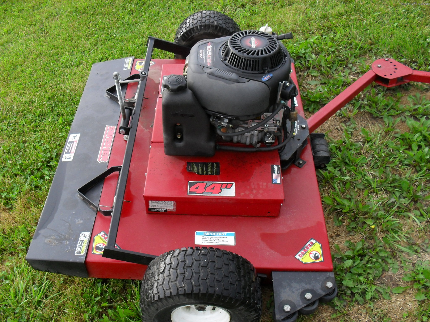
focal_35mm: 35
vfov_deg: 40.7
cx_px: 215
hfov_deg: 52.6
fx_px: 435
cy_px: 161
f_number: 3.2
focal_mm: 6.3
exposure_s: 1/45
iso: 120
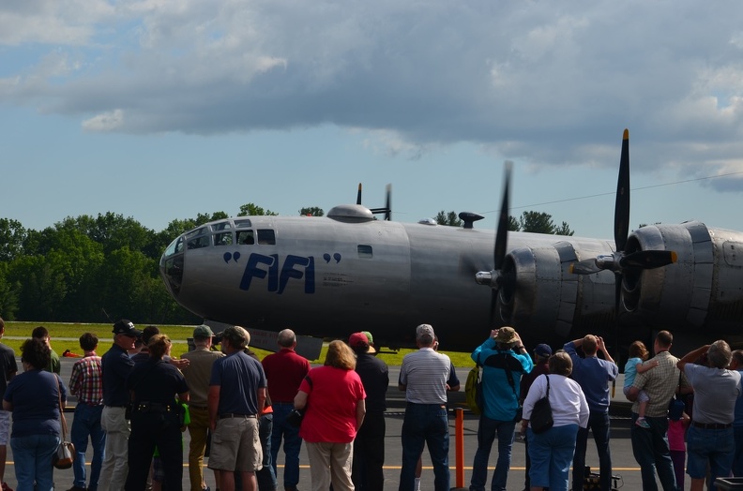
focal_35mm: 93
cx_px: 372
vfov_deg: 14.6
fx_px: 1915
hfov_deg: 22.0
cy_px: 246
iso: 100
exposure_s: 1/200
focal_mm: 62
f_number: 11
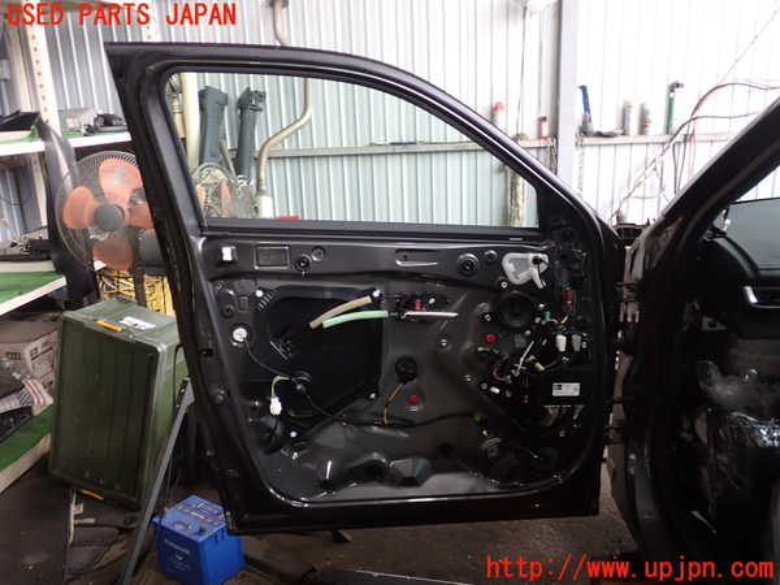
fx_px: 676
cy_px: 292
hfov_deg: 60.0
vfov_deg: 46.8
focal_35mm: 30
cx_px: 390
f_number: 2.3
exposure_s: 1/60
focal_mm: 5.4
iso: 160
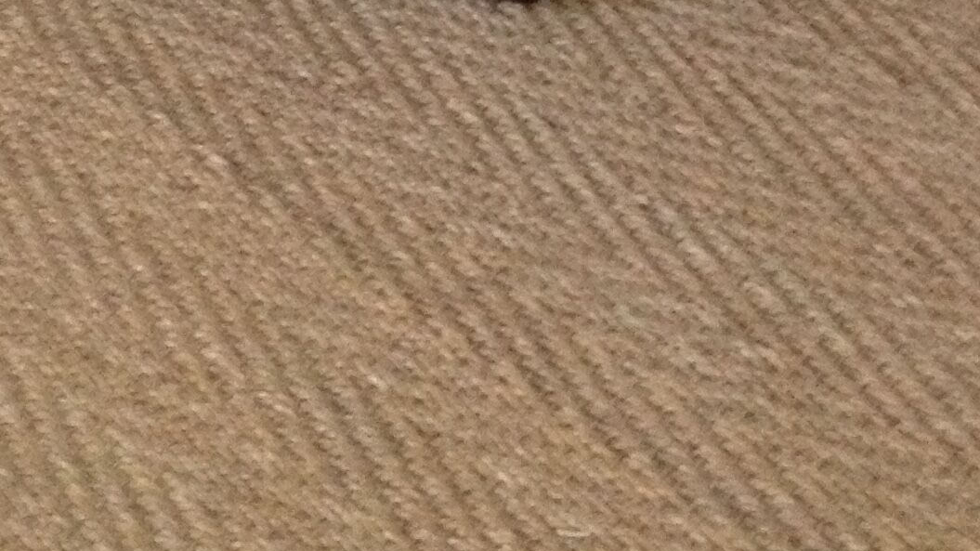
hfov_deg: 18.1
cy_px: -849
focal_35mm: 118
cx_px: 290
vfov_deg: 9.1
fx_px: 3066
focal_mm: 4.28
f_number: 2.4
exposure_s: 1/20
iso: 250
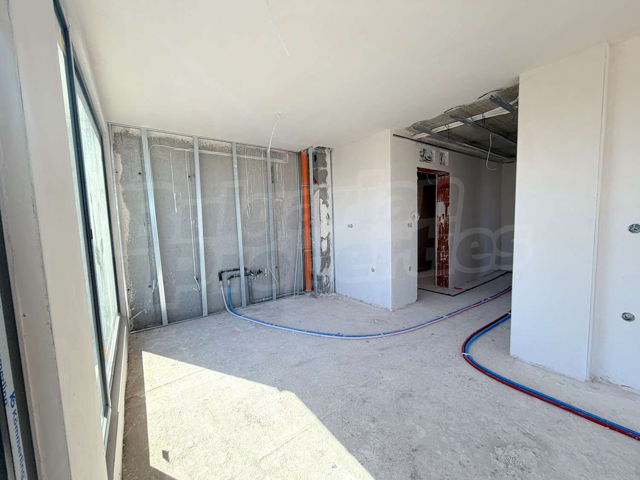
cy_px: 240
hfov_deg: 102.1
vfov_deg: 85.7
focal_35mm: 14
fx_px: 259
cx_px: 320
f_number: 2.2
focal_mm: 2.22
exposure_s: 1/208
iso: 40
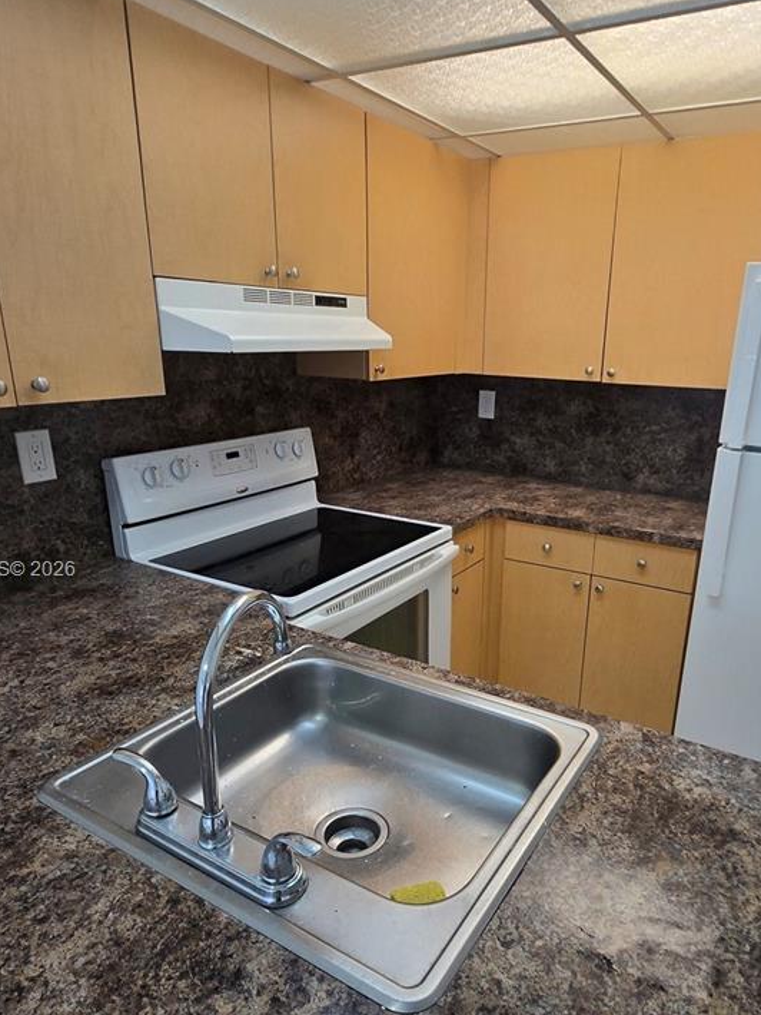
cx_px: 455
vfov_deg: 76.0
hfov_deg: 60.6
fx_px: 645
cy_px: 571
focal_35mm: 22
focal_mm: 1.7
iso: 64
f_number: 2.2
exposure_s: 1/60
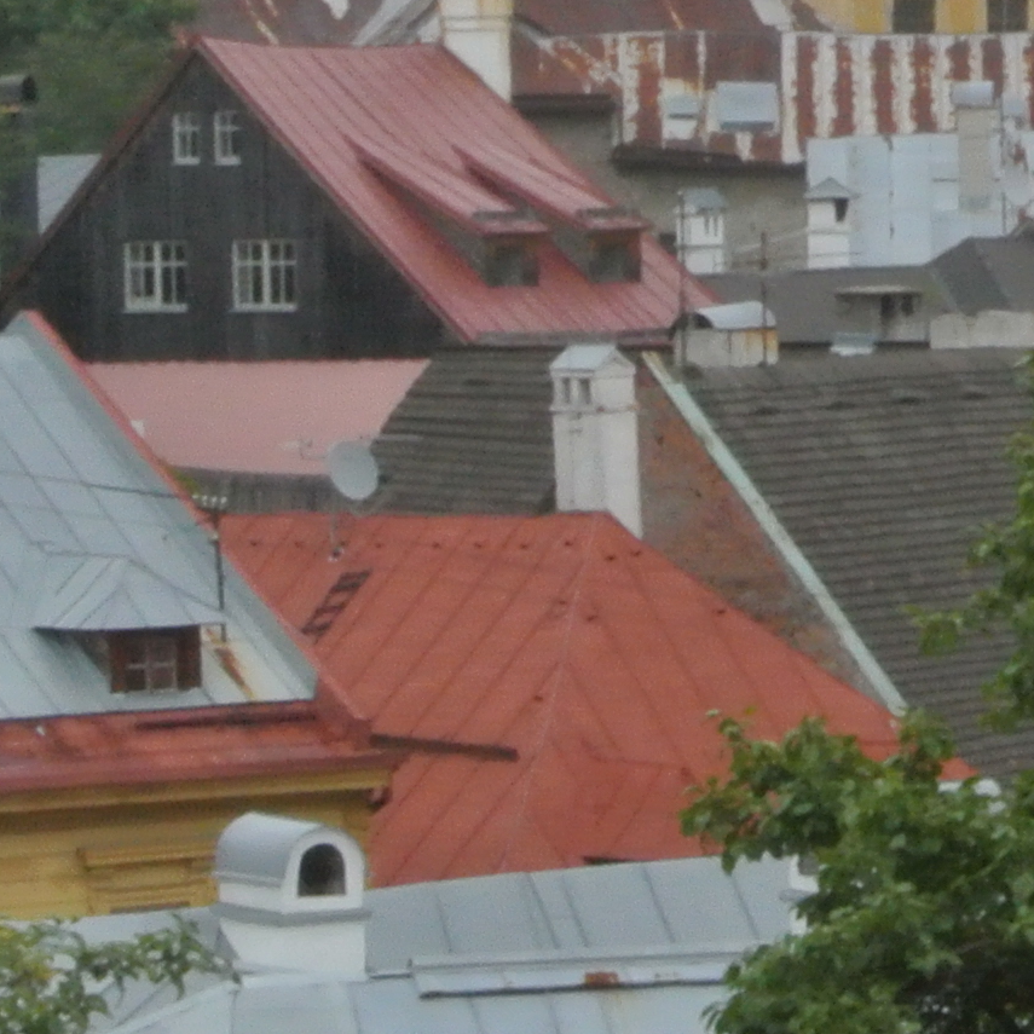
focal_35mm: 262
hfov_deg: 6.5
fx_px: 8854
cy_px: 144
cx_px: 2084
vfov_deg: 6.7
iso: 800
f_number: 5.3
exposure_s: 1/60
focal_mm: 25.2
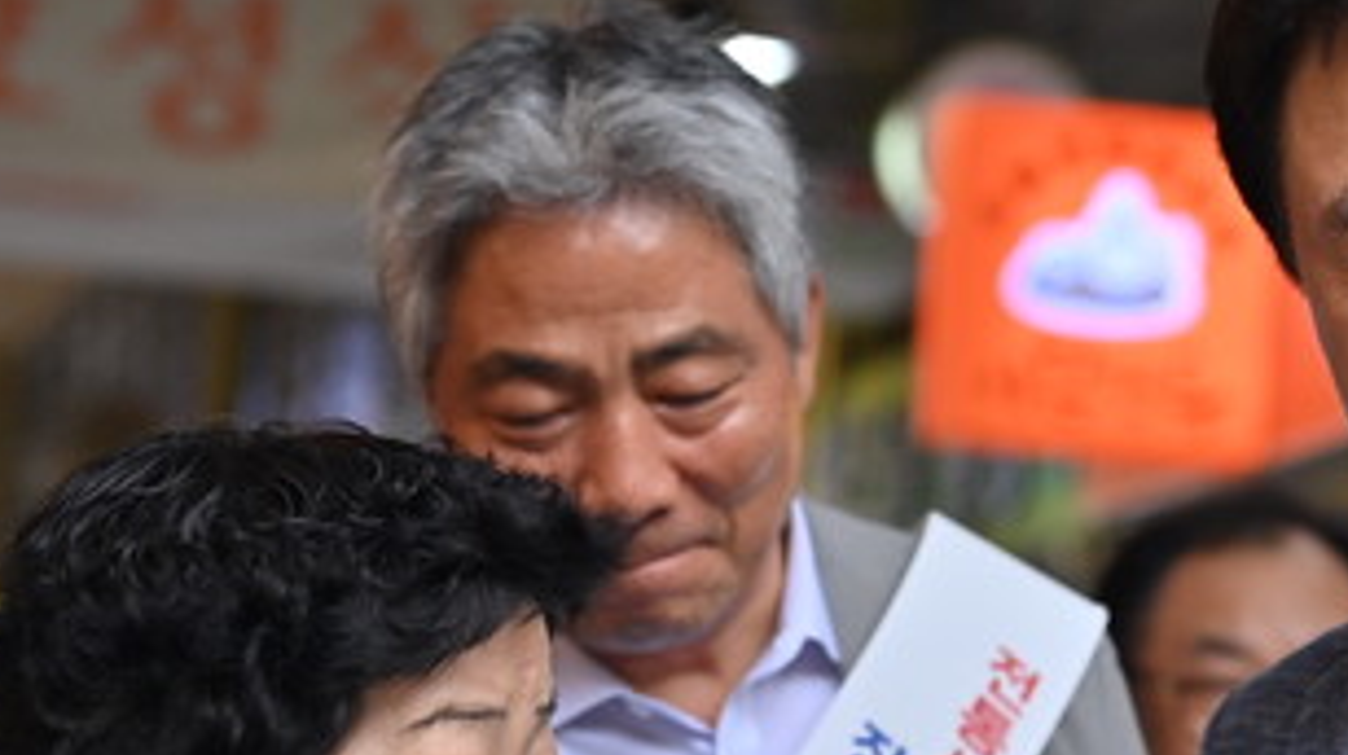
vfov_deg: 7.4
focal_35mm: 164
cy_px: 518
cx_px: 1036
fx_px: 5856
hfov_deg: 13.1
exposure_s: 1/250
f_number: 4
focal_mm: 80
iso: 640
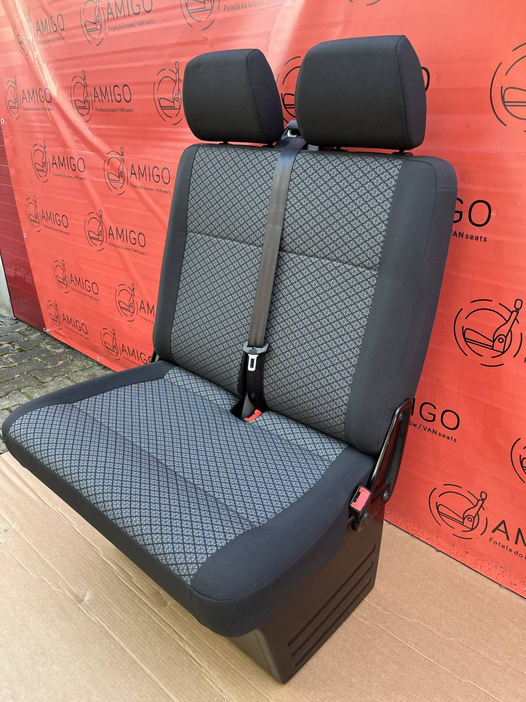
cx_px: 263
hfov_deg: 53.1
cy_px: 351
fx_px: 527
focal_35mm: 26
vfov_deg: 67.3
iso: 80
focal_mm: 5.1
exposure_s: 1/121
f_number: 1.6
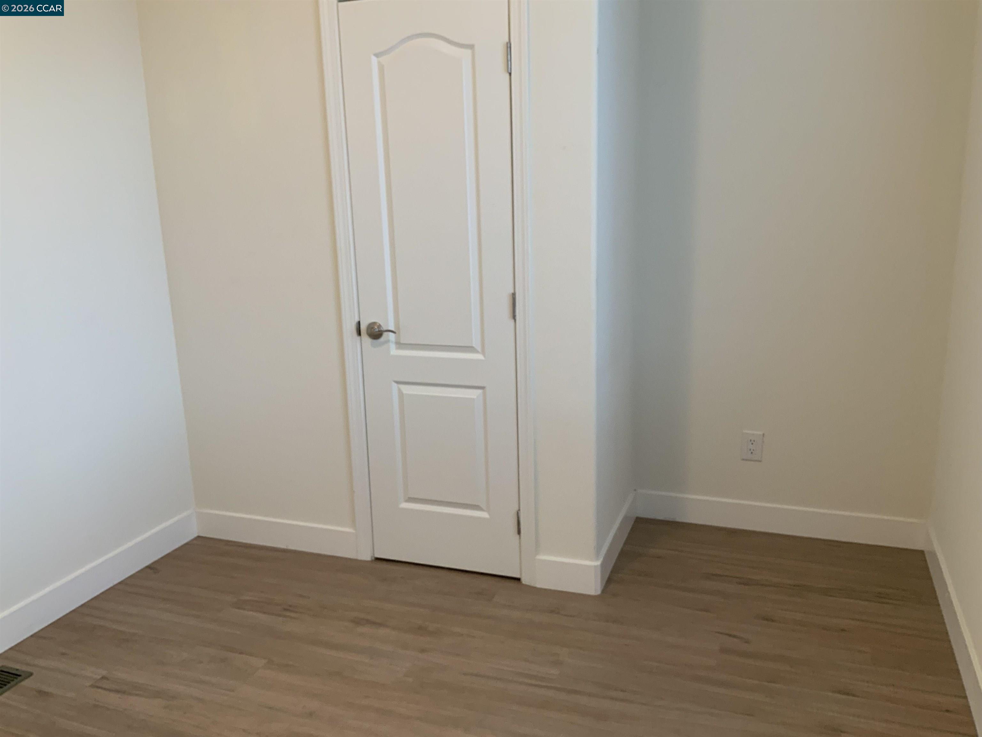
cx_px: 491
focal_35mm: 29
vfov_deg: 48.2
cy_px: 368
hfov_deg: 61.7
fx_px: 823
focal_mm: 3
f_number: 1.8
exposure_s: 1/60
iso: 100
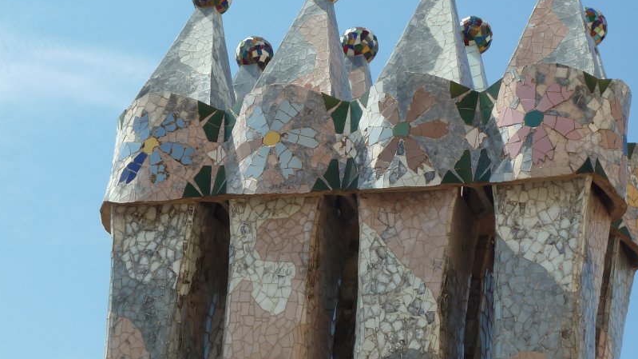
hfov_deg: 24.2
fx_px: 1488
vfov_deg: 13.7
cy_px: 168
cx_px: 365
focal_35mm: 88
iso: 80
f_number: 5
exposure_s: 1/500
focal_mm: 10.3
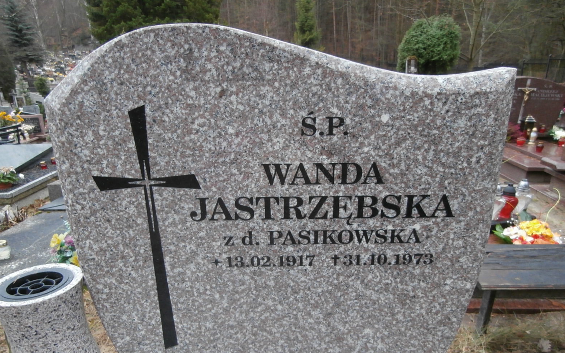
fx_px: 400
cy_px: 210
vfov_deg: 47.3
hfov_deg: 70.4
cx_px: 286
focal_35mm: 26
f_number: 3
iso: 200
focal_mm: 4.2
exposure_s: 1/25
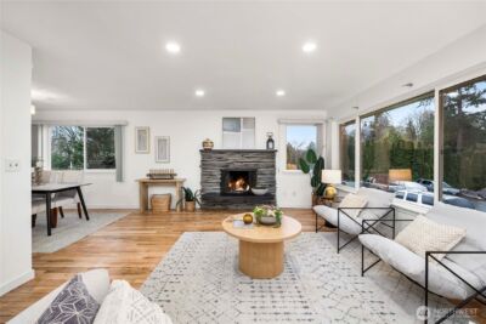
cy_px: 162
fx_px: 176
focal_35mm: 13
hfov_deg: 108.3
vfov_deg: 85.5
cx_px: 243
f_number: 7.1
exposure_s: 1/60
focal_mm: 13
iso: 100
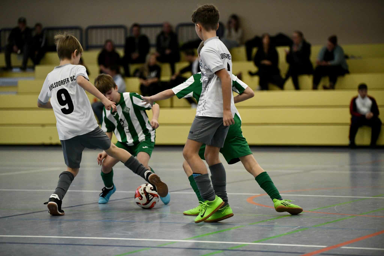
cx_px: 192
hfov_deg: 16.4
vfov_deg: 11.0
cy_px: 128
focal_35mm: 125
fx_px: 1333
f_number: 2.8
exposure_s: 1/1250
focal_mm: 125
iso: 5000
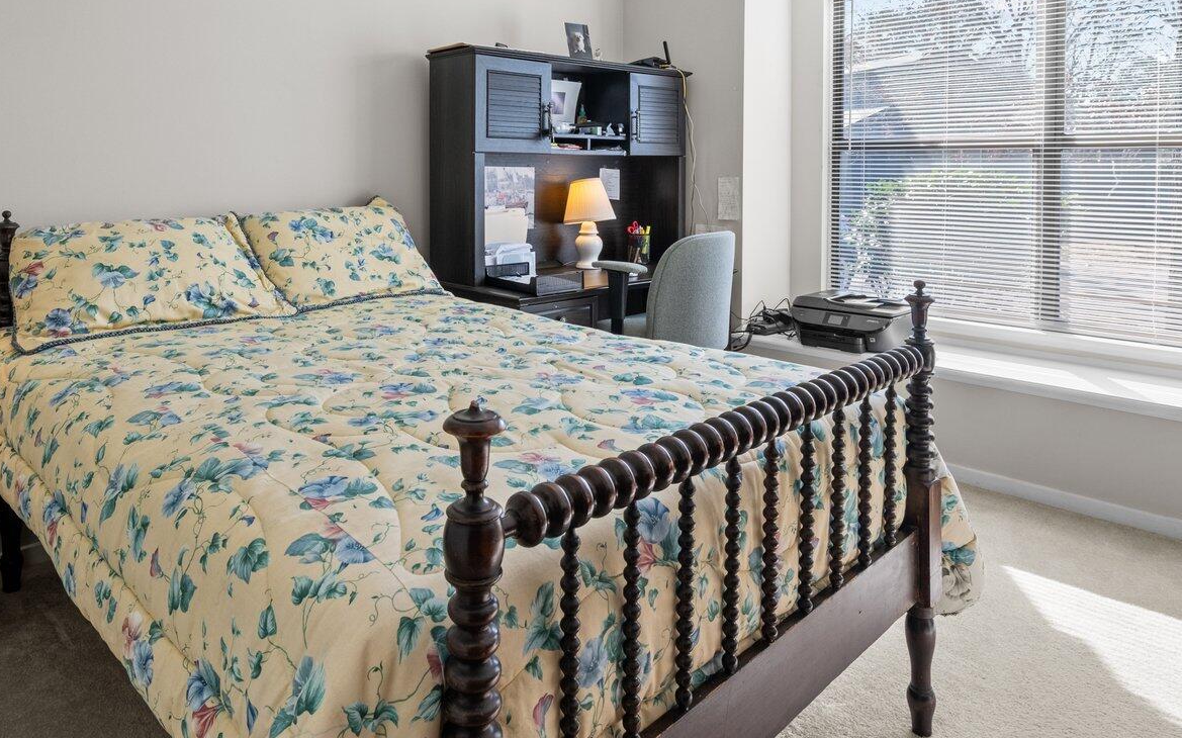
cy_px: 166
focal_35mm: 25
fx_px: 805
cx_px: 527
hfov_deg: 72.3
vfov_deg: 47.1
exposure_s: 1/10
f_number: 9
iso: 400
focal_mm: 14
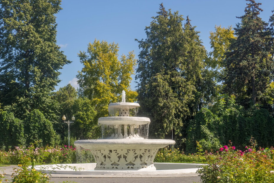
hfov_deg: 36.2
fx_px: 419
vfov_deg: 24.6
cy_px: 104
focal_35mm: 55
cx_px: 127
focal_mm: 23
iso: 200
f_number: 8
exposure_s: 1/250
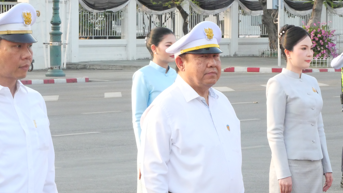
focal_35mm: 152
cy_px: 121
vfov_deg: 8.0
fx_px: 1382
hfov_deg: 14.1
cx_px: 182
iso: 4000
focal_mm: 50
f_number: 14
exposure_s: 1/320
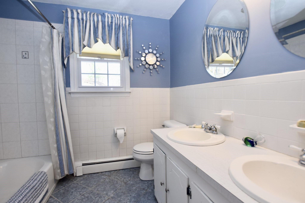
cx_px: 152
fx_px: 127
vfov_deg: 77.3
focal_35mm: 15
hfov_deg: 100.4
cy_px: 102
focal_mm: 10
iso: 400
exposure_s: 1/80
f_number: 4.5
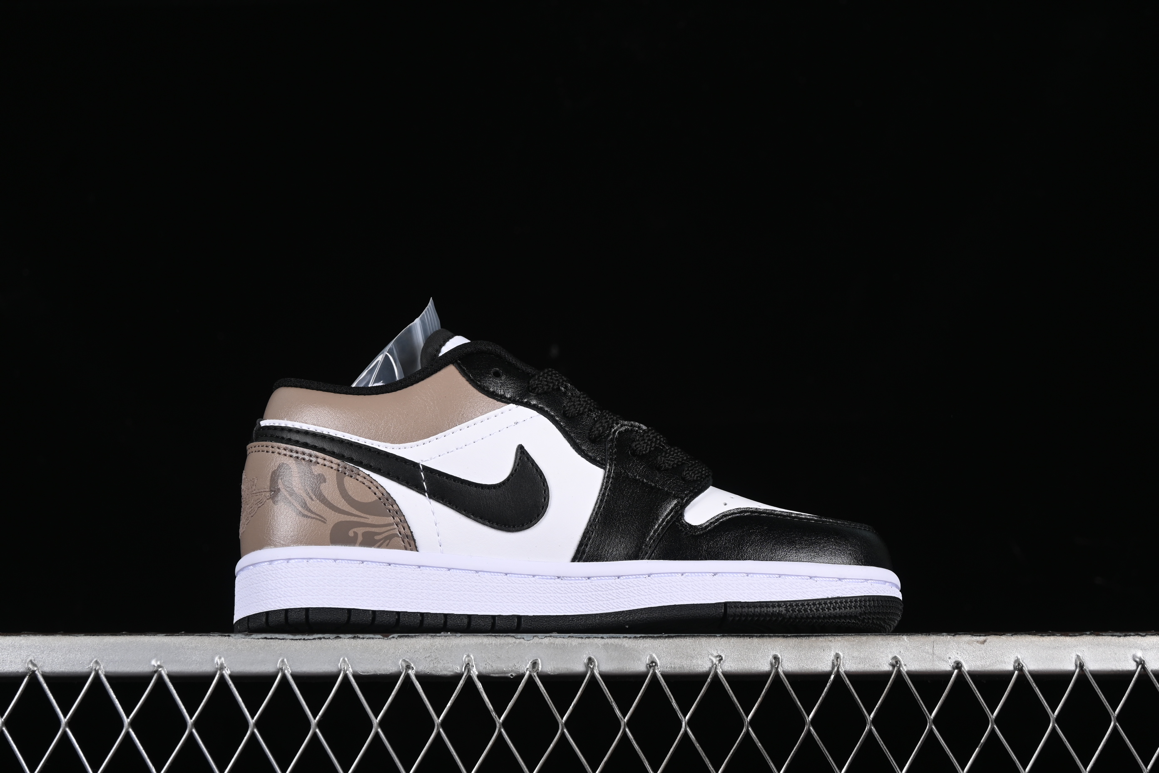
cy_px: 386
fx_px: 2318
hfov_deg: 28.1
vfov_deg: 18.9
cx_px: 580
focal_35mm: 72
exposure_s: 1/160
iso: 160
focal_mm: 48
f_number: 7.1
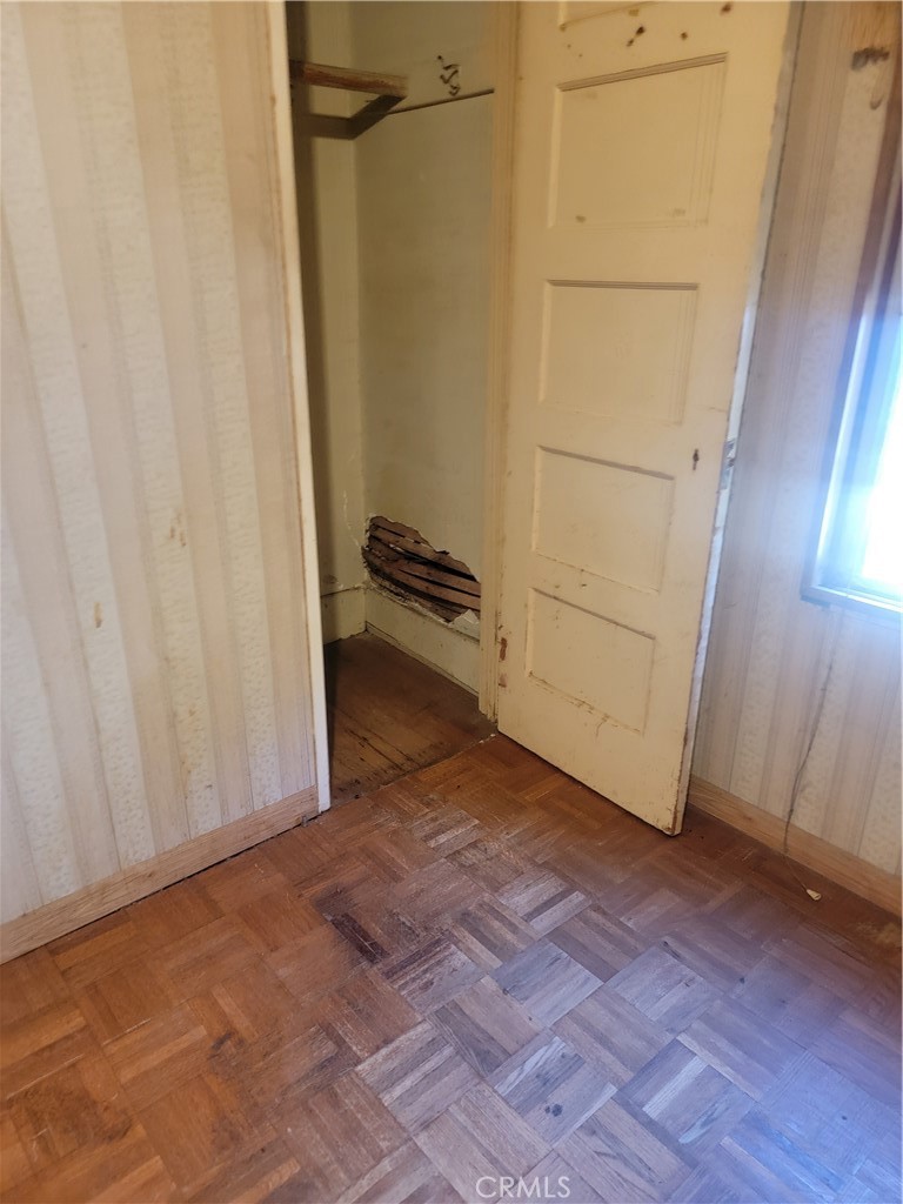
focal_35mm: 24
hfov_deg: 56.8
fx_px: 835
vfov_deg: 71.6
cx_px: 452
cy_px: 602
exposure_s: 1/40
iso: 400
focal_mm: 6.7
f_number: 1.8
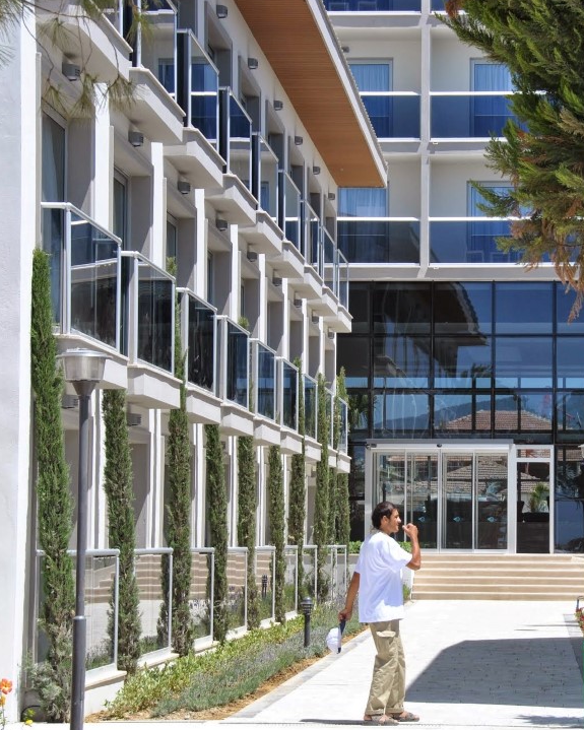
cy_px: 379
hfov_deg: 13.1
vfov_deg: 16.4
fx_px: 2528
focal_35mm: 117
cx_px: 430
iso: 100
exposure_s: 1/250
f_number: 8
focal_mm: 52
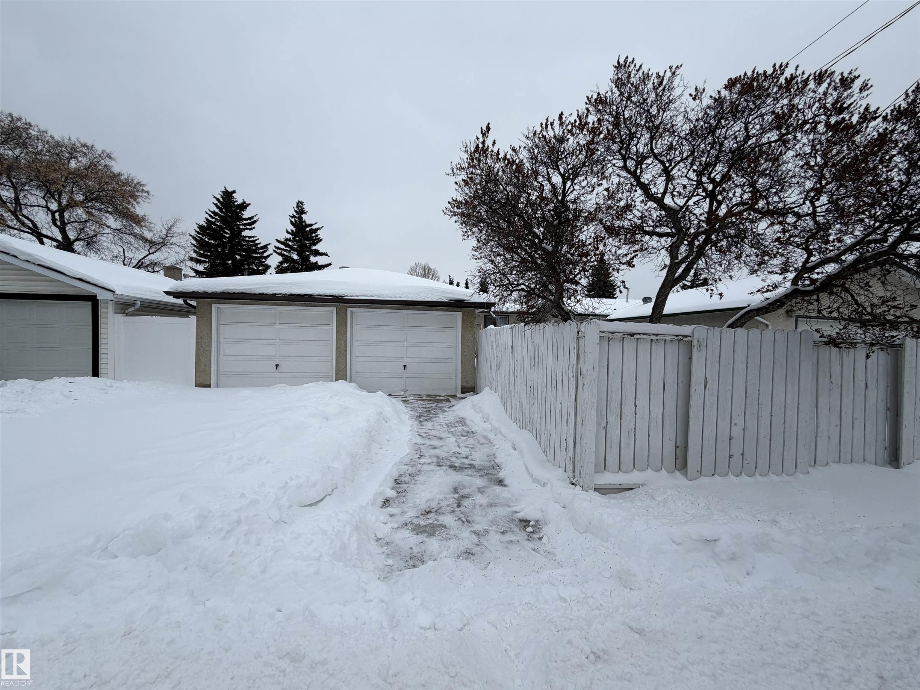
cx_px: 460
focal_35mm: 14
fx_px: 372
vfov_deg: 85.7
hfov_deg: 102.1
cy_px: 345
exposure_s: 1/726
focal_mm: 2.22
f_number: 2.2
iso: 40
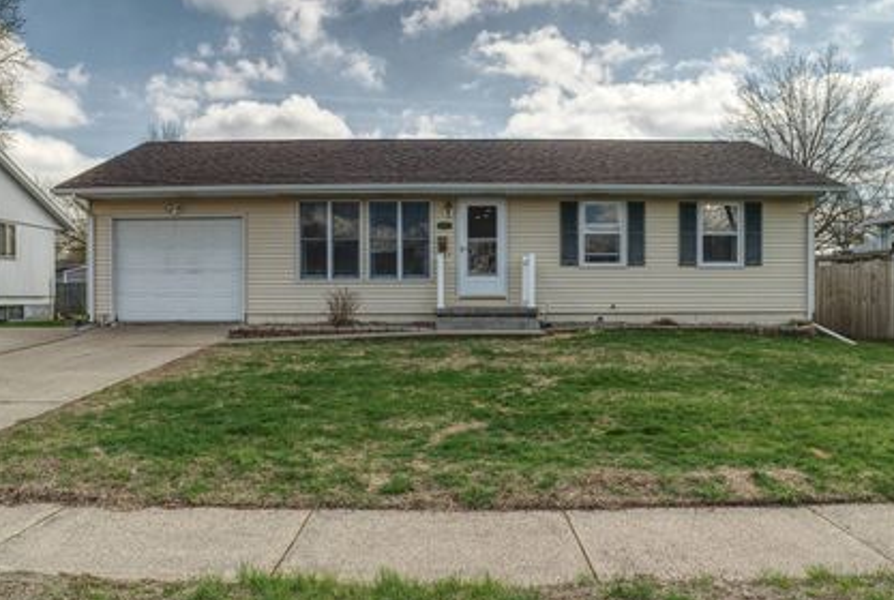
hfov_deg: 73.6
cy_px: 270
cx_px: 424
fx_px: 597
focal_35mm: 24
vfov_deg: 53.3
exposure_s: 1/50
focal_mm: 20
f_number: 8
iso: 320
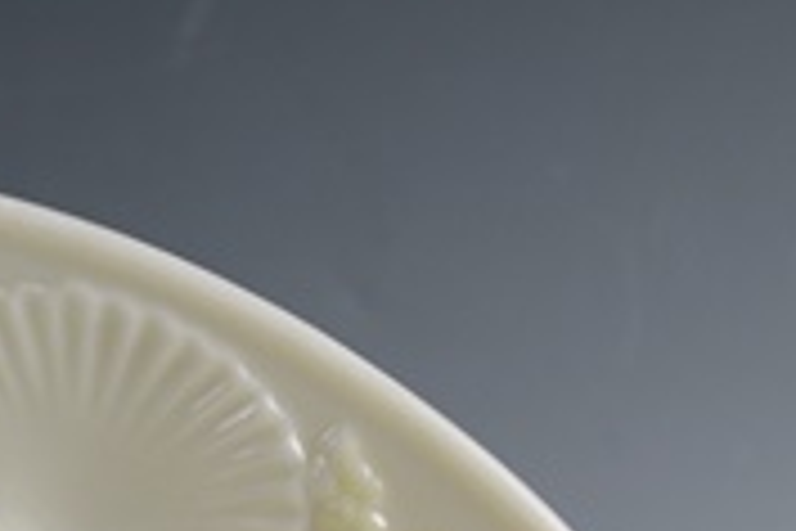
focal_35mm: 122
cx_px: -283
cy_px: 886
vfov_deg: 10.7
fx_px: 2697
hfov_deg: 15.8
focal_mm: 24
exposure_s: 1/125
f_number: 5.6
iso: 200
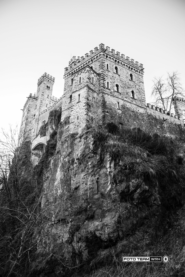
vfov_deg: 73.7
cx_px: 92
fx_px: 185
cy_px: 138
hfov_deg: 53.2
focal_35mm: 24
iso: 125
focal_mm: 24
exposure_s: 1/25
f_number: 8
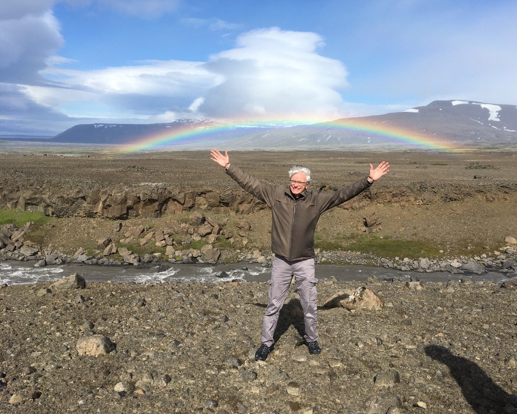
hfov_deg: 57.1
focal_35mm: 31
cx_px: 282
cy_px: 209
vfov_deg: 47.1
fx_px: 474
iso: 25
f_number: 2.2
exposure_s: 1/2079
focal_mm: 4.15
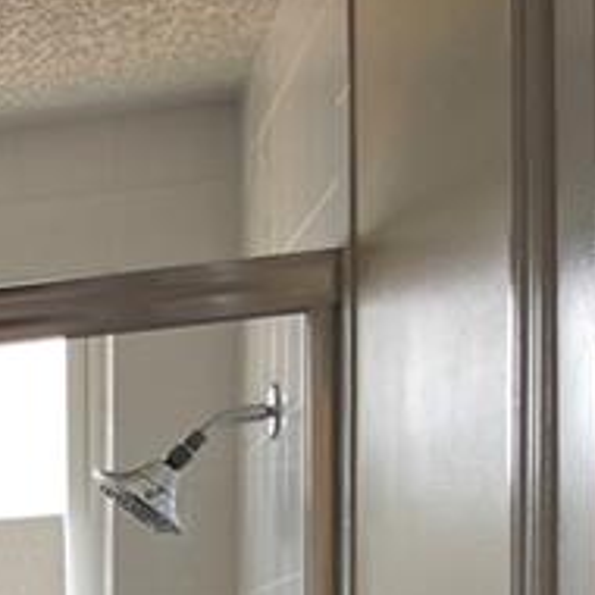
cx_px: -777
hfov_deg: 12.1
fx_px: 2314
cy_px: 1062
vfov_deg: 13.2
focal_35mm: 119
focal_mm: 5.1
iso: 125
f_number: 1.6
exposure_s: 1/121
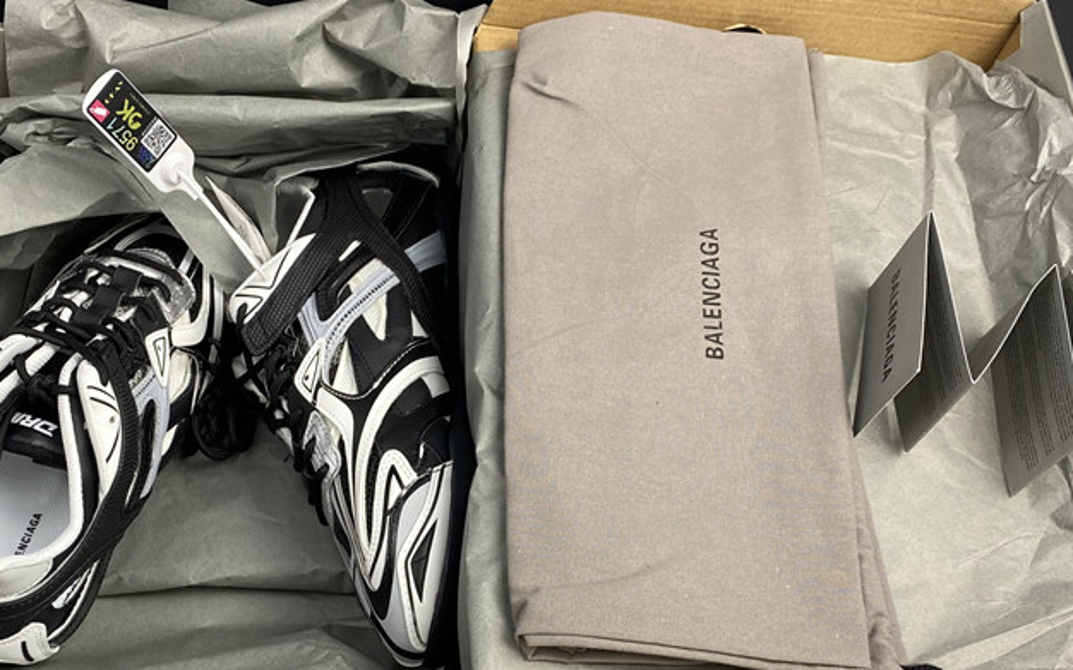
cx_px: 437
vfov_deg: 28.7
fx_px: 1286
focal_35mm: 44
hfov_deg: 45.1
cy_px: 512
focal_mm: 4.25
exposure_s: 1/100
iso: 80
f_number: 1.8
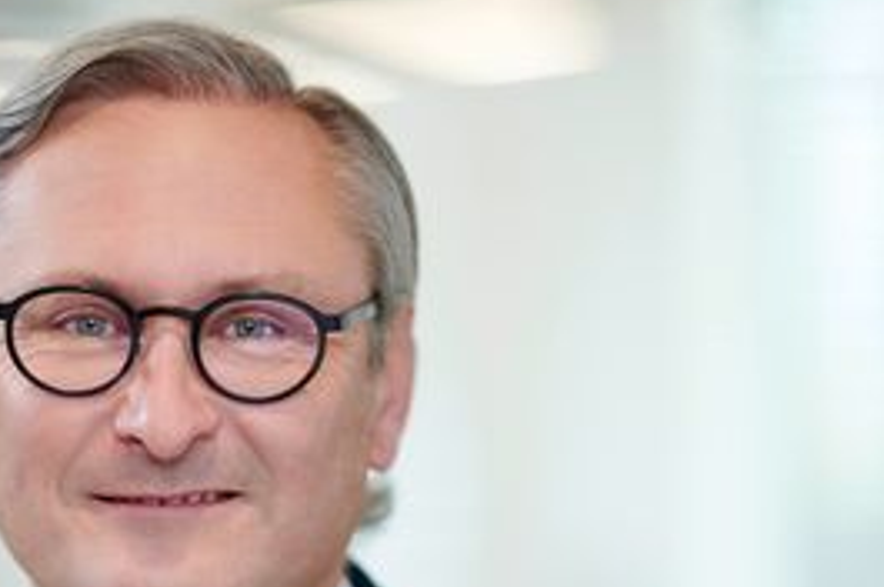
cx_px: 254
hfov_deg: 10.1
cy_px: 515
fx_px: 4979
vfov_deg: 6.7
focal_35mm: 203
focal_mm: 105
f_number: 1.6
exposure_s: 1/200
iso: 250
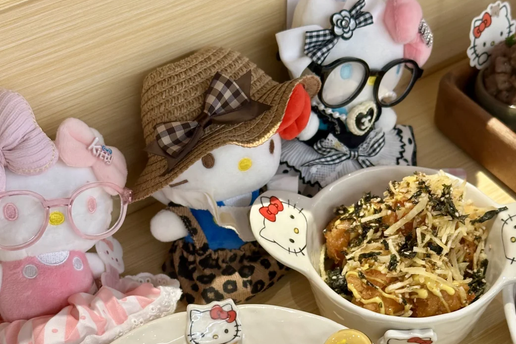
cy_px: 355
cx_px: 252
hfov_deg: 29.2
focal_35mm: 69
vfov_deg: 19.1
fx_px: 989
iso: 100
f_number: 1.78
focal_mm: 6.86
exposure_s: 1/50
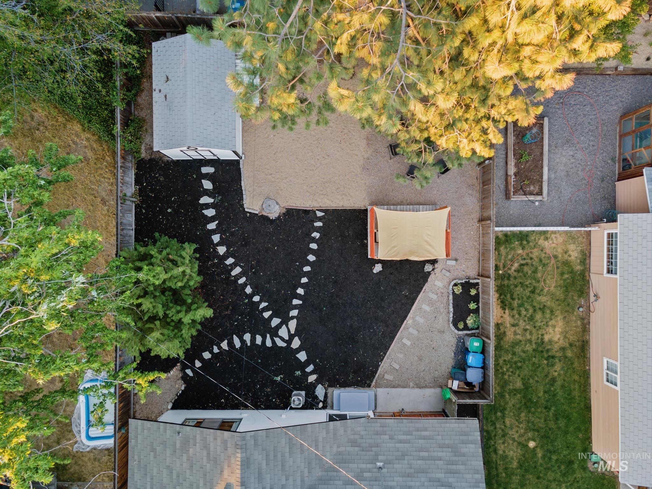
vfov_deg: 56.8
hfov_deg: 71.6
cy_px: 244
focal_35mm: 24
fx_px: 452
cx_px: 326
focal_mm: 4.5
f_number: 2.8
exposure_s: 1/15
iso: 190
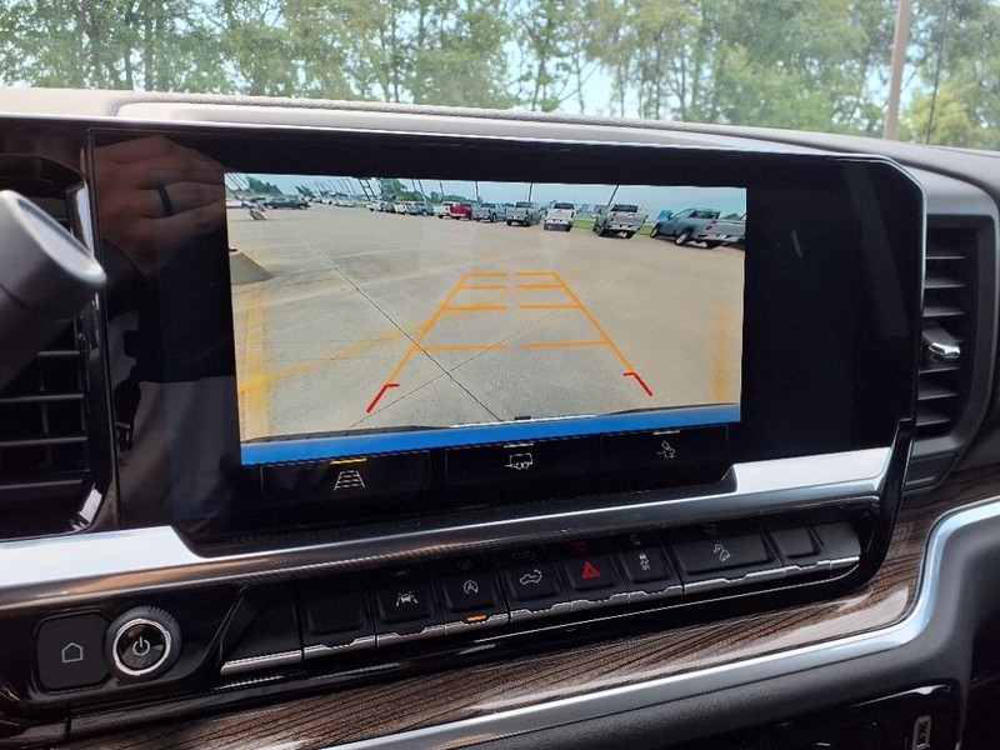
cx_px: 500
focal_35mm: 27
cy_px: 375
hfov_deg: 65.3
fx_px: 780
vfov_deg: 51.4
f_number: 1.9
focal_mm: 3.58
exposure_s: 1/200
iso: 40
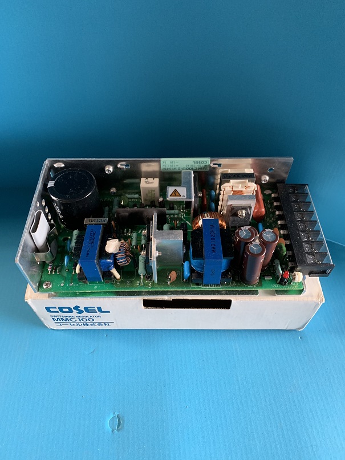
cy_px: 230
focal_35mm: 26
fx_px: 346
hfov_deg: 53.1
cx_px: 172
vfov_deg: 67.3
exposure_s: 1/60
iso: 320
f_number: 1.8
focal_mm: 4.25
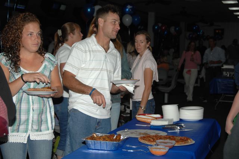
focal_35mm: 78
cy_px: 80
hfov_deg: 26.0
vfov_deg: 17.4
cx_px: 120
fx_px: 517
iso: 200
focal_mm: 52
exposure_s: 1/125
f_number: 4.8
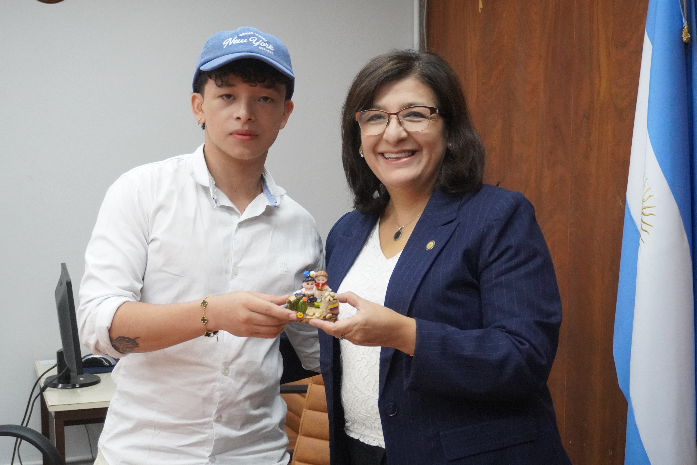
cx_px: 324
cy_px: 246
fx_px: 1095
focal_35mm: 57
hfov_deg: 35.3
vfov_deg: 24.0
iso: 3200
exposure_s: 1/160
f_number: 5.6
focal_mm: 35
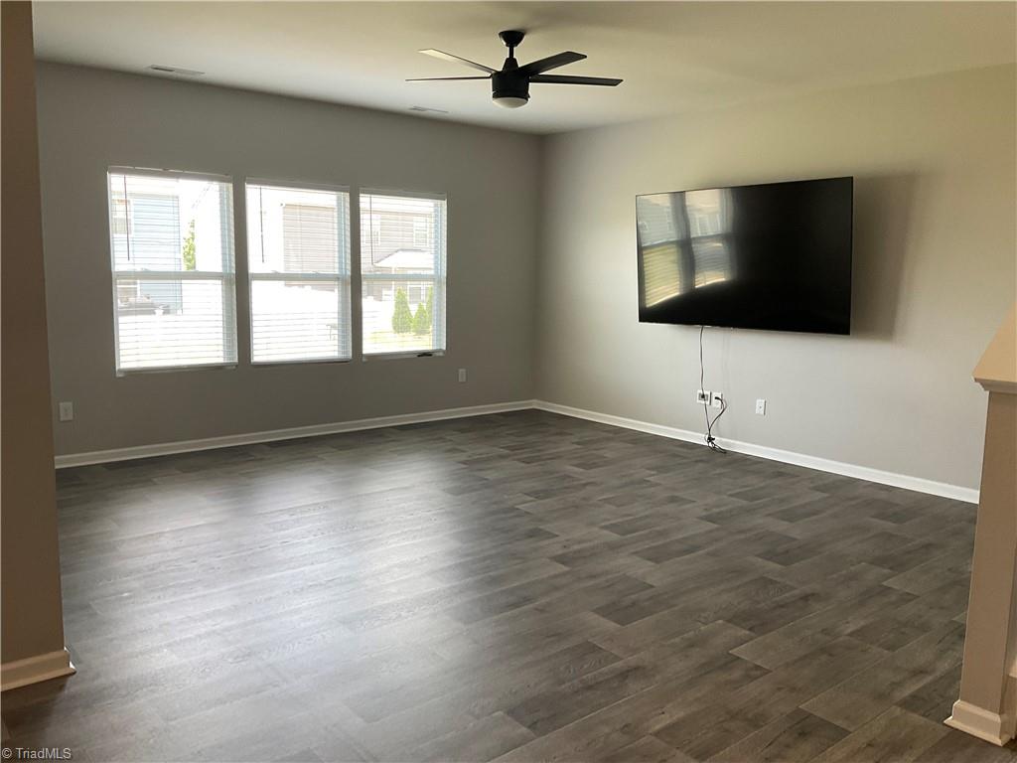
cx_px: 508
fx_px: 852
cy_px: 382
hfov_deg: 61.7
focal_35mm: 29
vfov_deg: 48.2
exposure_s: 1/120
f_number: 1.8
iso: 64
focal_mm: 3
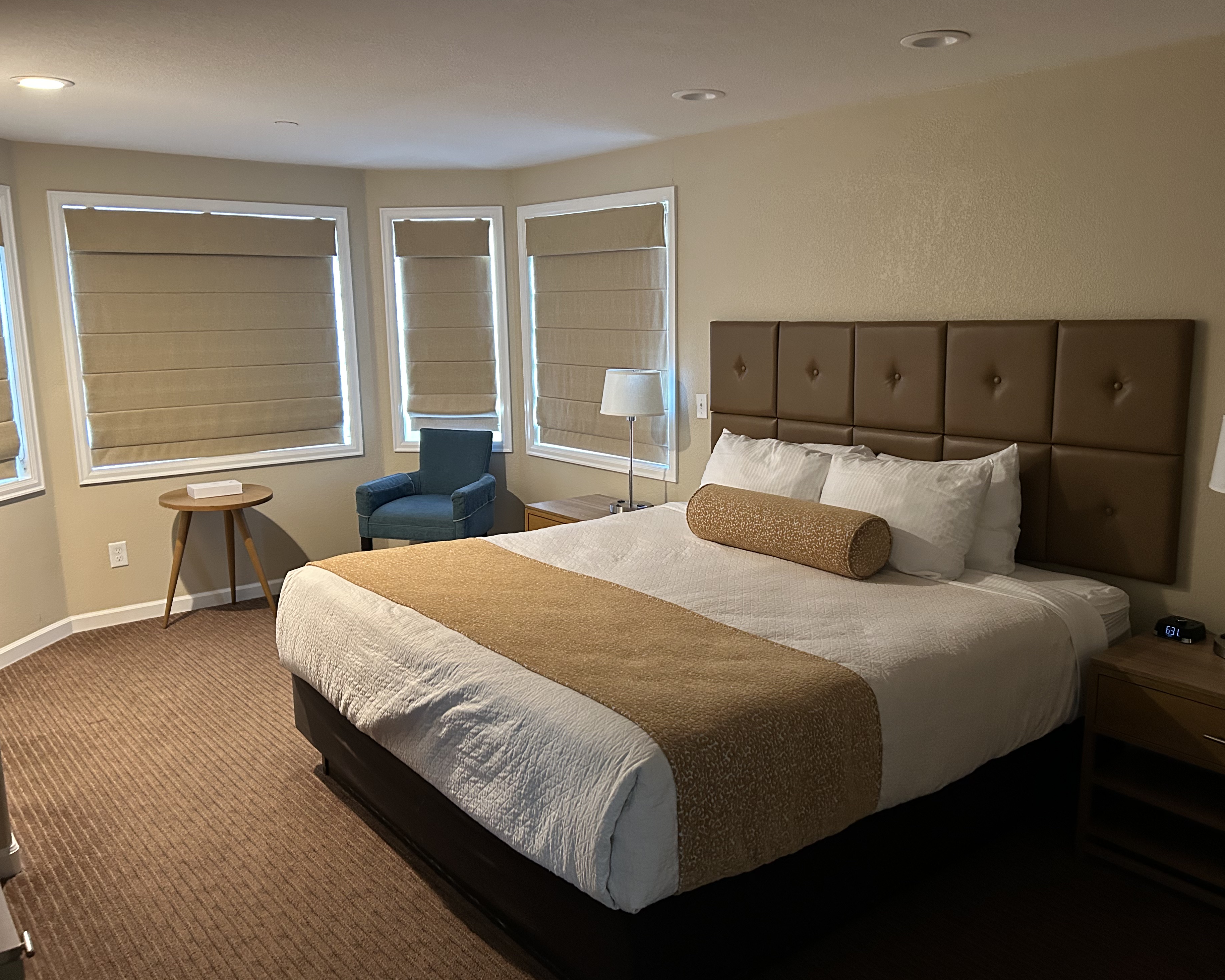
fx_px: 1015
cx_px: 642
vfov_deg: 51.5
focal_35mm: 28
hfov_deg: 62.2
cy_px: 487
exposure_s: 1/60
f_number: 1.5
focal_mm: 5.7
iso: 500
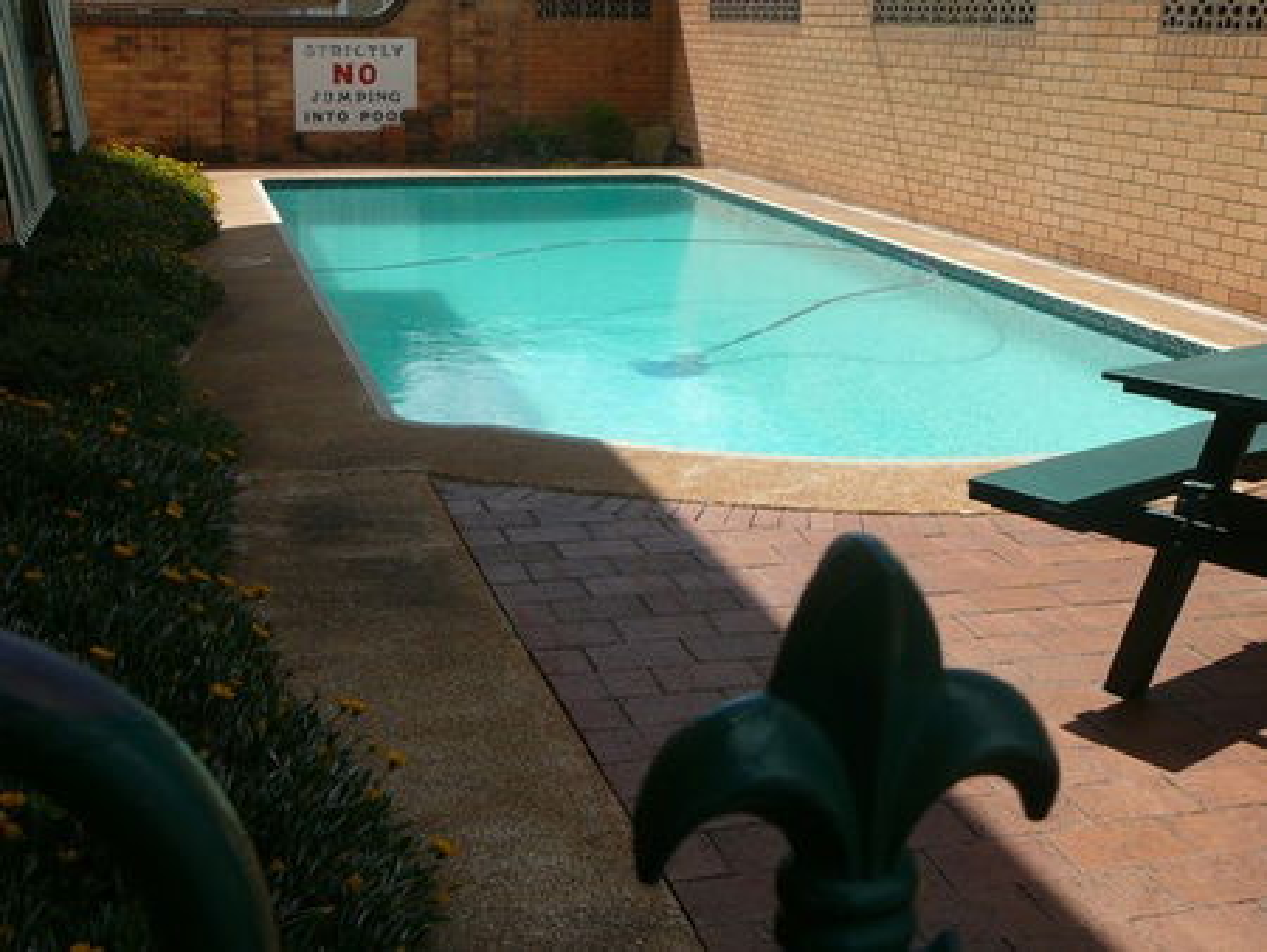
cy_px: 476
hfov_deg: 42.1
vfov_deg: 32.2
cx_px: 634
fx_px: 1648
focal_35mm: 45
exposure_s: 1/400
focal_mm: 6.7
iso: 80
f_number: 5.6
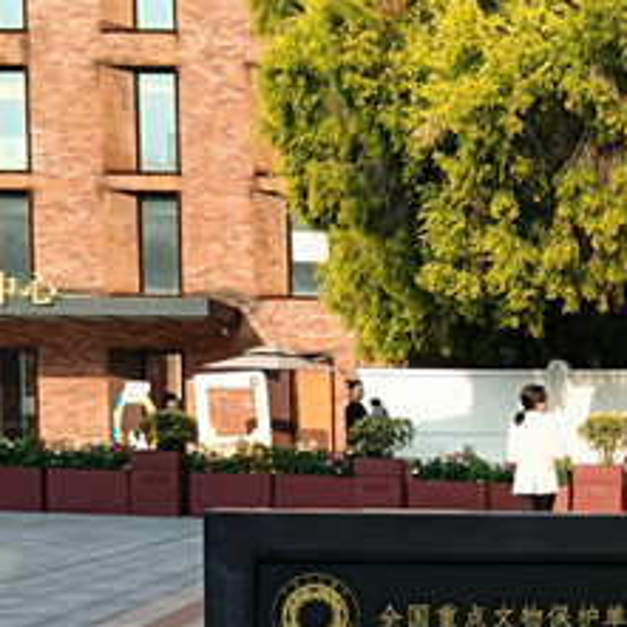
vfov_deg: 26.2
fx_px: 1312
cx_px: 618
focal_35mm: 64
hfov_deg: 25.6
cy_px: 529
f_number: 1.75
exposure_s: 1/208
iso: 100
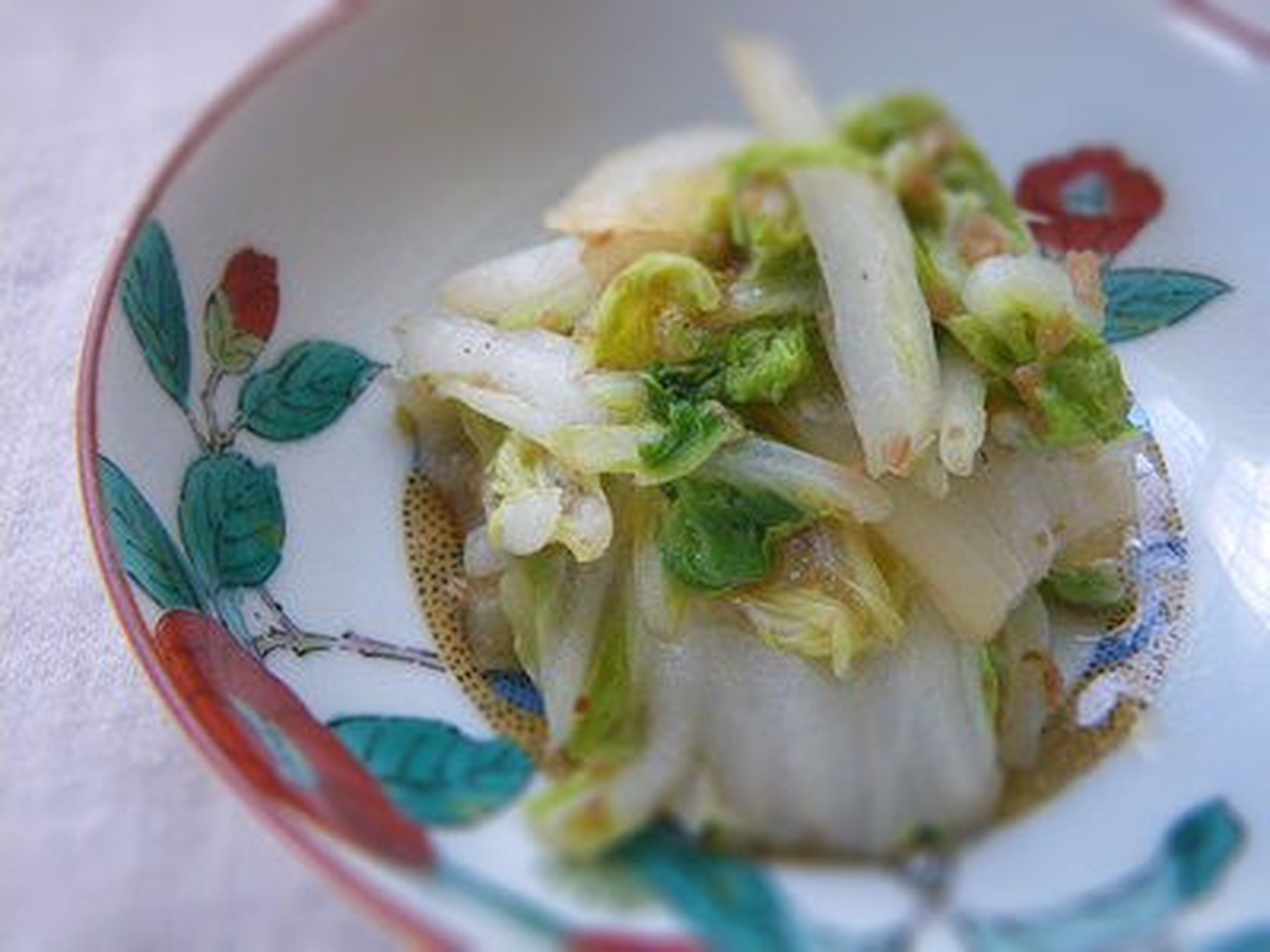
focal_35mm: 34
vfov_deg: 41.8
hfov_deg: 54.0
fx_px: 1247
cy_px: 476
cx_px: 635
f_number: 3.8
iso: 800
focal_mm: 6.1
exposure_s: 1/40
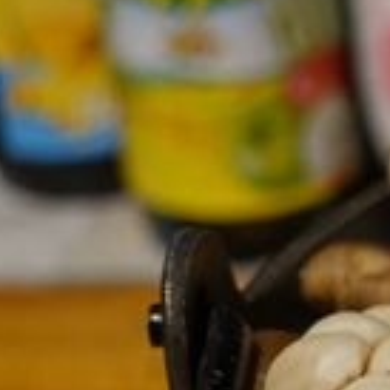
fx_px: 2256
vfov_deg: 9.8
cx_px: 860
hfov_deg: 9.1
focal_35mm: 177
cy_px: 417
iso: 400
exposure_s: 1/50
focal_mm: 16.17
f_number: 2.8
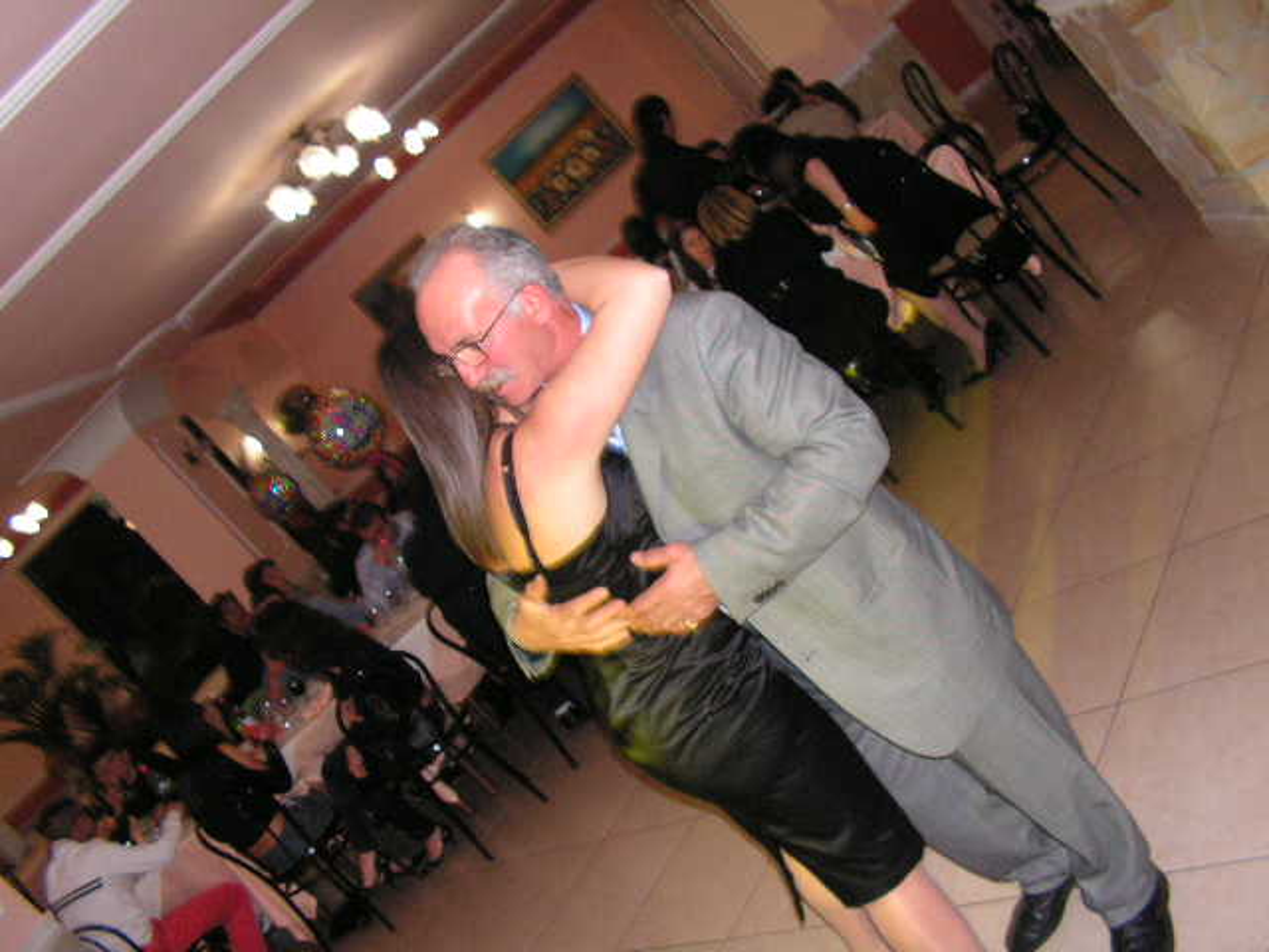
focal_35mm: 36
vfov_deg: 39.7
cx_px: 634
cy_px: 476
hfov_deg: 51.4
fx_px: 1320
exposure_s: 1/40
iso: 200
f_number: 3.2
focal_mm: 6
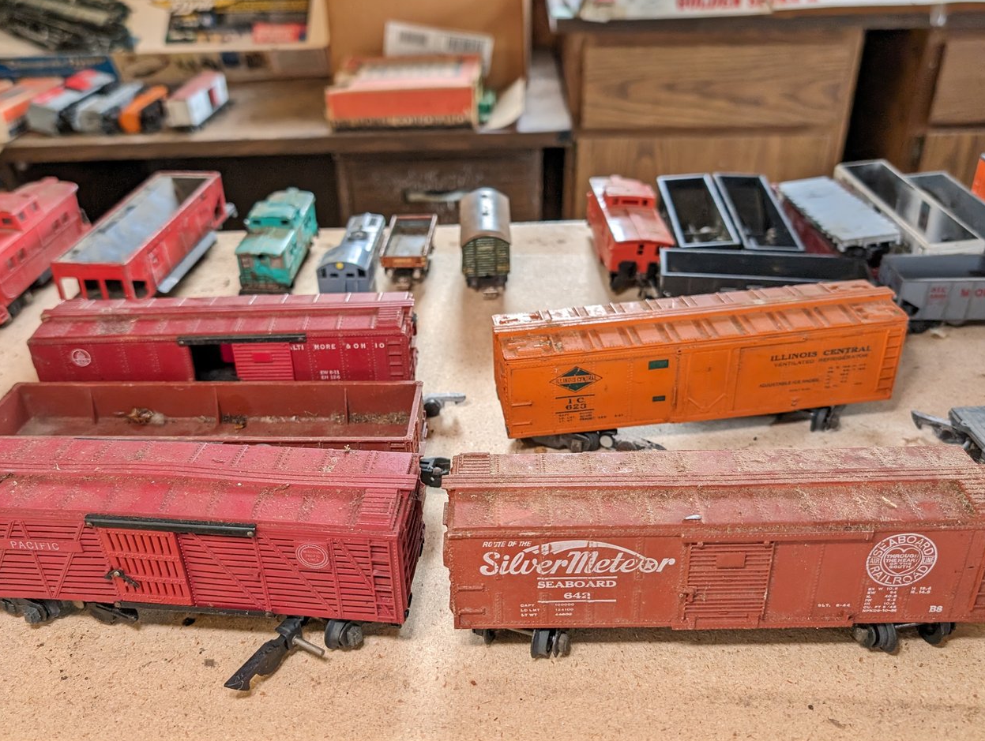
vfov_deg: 48.3
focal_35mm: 29
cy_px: 336
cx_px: 464
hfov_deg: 61.5
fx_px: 826
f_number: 1.68
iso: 100
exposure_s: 1/60
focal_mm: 6.9
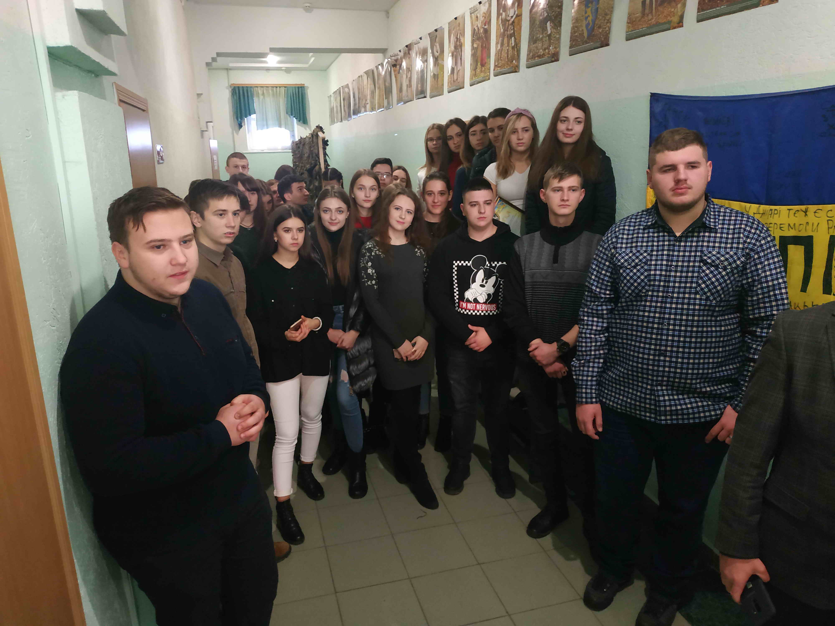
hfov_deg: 71.6
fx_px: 579
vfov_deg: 56.8
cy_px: 313
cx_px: 418
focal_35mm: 24
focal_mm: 3.94
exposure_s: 1/20
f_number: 1.9
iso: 800
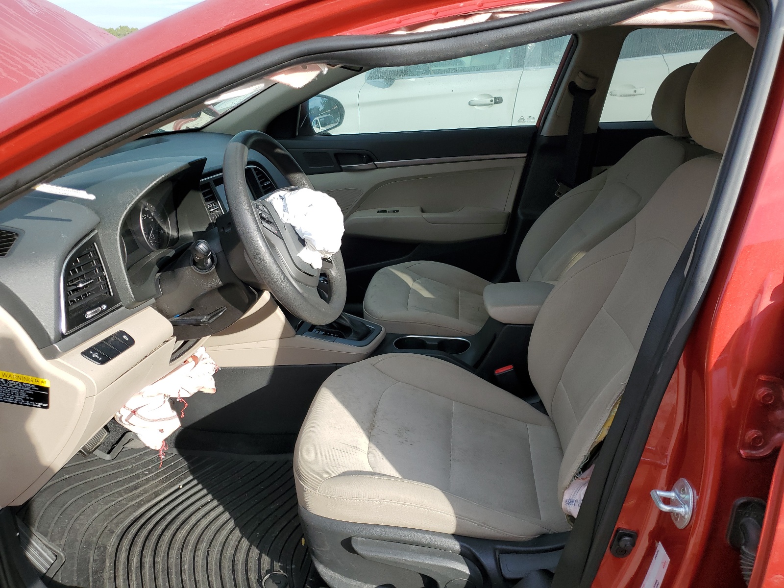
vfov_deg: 53.1
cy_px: 294
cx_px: 392
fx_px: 589
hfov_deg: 67.3
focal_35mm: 26
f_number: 1.5
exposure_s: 1/1250
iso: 50
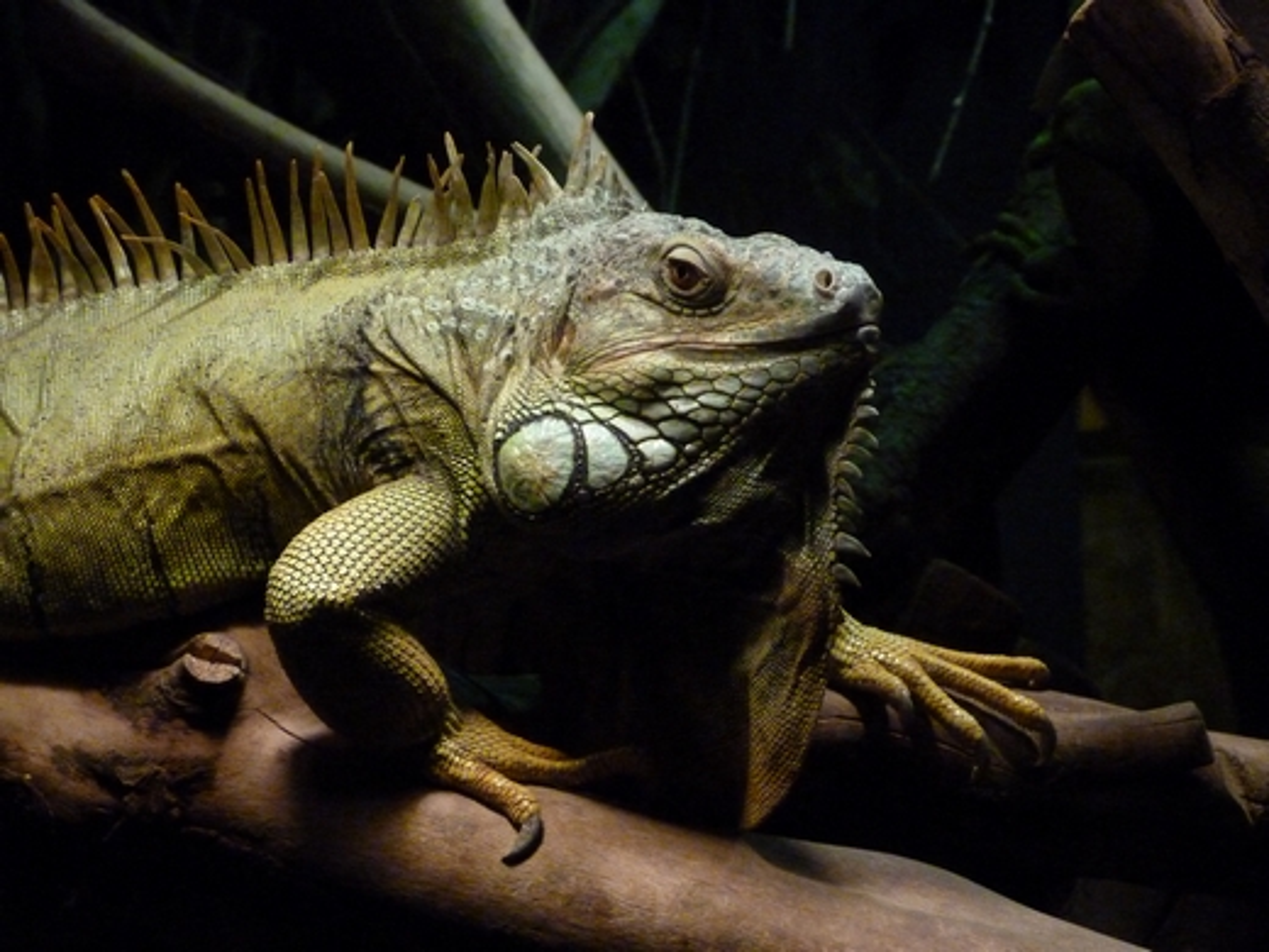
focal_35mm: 128
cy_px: 476
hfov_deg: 15.4
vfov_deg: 11.6
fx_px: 4692
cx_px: 634
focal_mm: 23.1
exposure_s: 1/640
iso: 800
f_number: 3.6
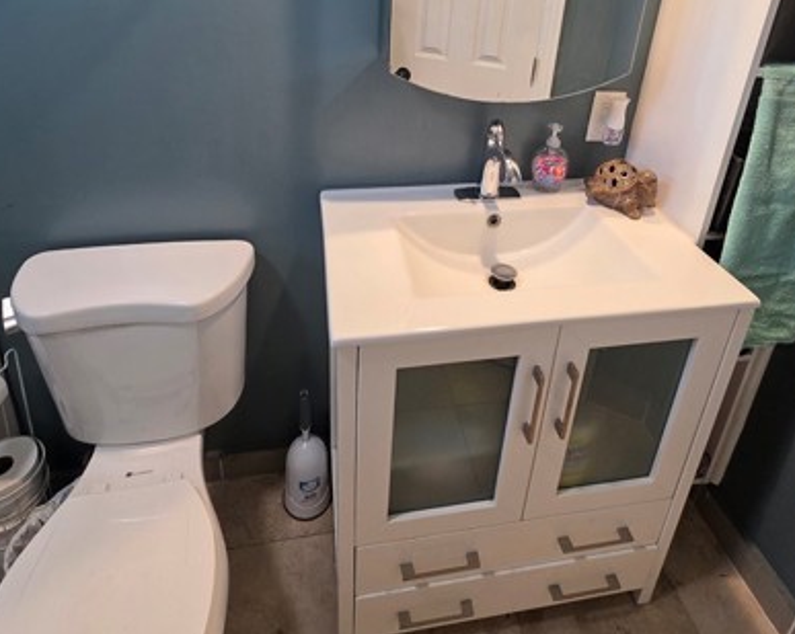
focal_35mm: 21
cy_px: 125
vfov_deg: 60.1
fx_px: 494
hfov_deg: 77.7
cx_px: 399
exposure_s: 1/120
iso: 250
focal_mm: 2.2
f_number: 1.9
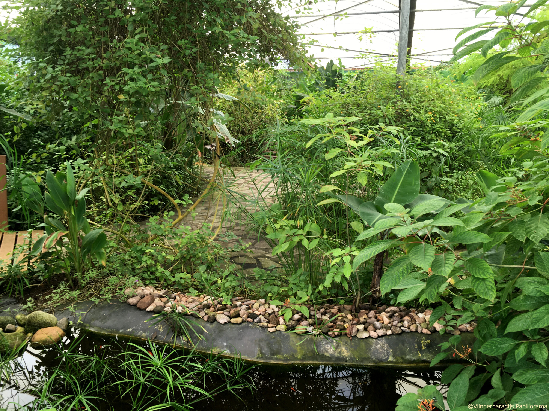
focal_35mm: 29
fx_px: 460
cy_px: 206
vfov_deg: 48.2
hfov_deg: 61.7
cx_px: 274
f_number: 2.2
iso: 25
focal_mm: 4.15
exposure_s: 1/50
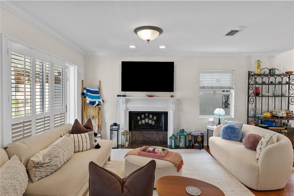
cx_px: 147
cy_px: 98
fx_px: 172
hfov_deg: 81.2
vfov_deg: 59.5
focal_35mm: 21
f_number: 9
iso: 640
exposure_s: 1/10
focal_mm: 21
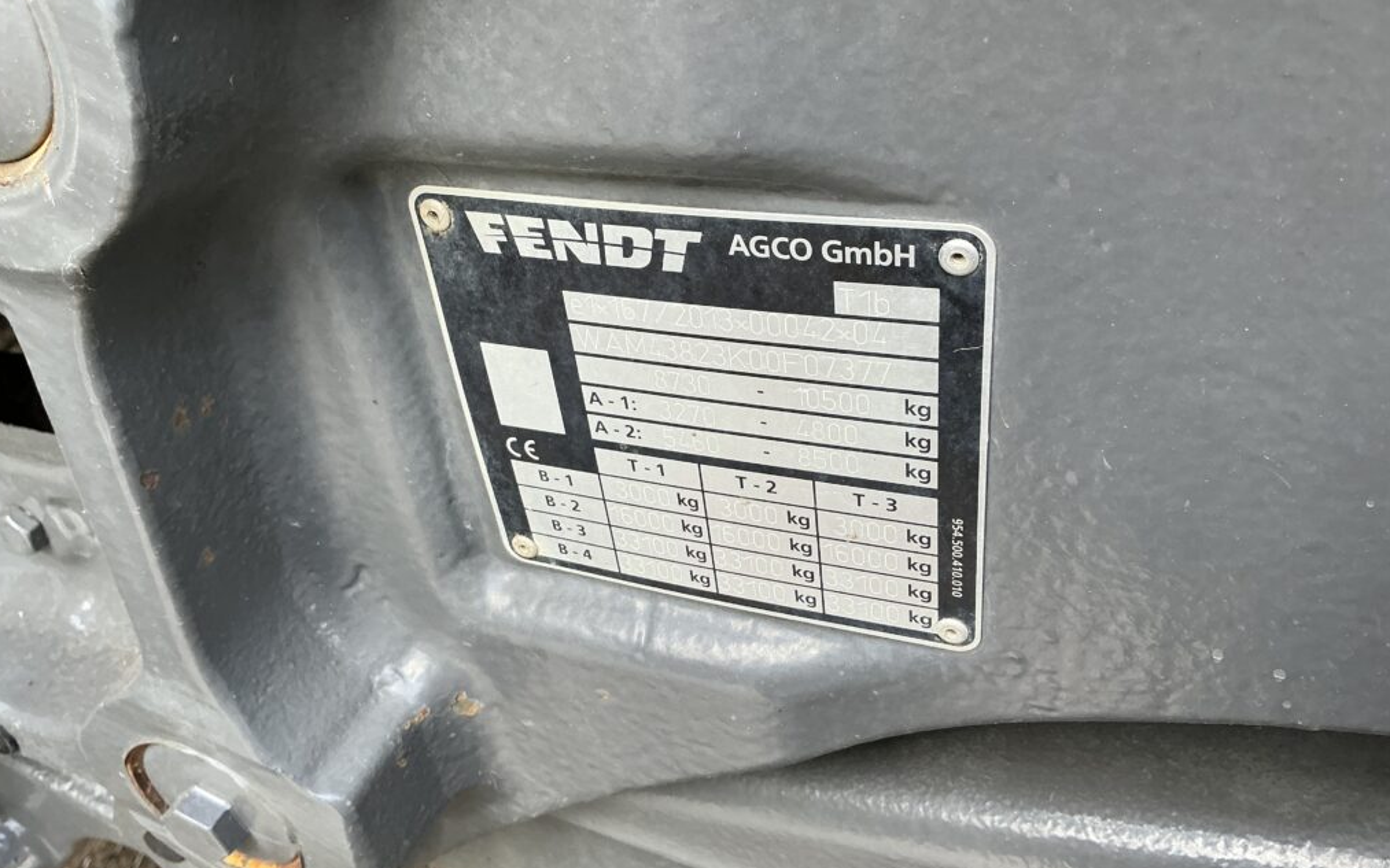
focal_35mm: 30
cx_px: 689
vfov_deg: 41.8
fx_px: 1136
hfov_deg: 62.9
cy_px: 439
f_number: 1.8
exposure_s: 1/122
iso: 64
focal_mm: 3
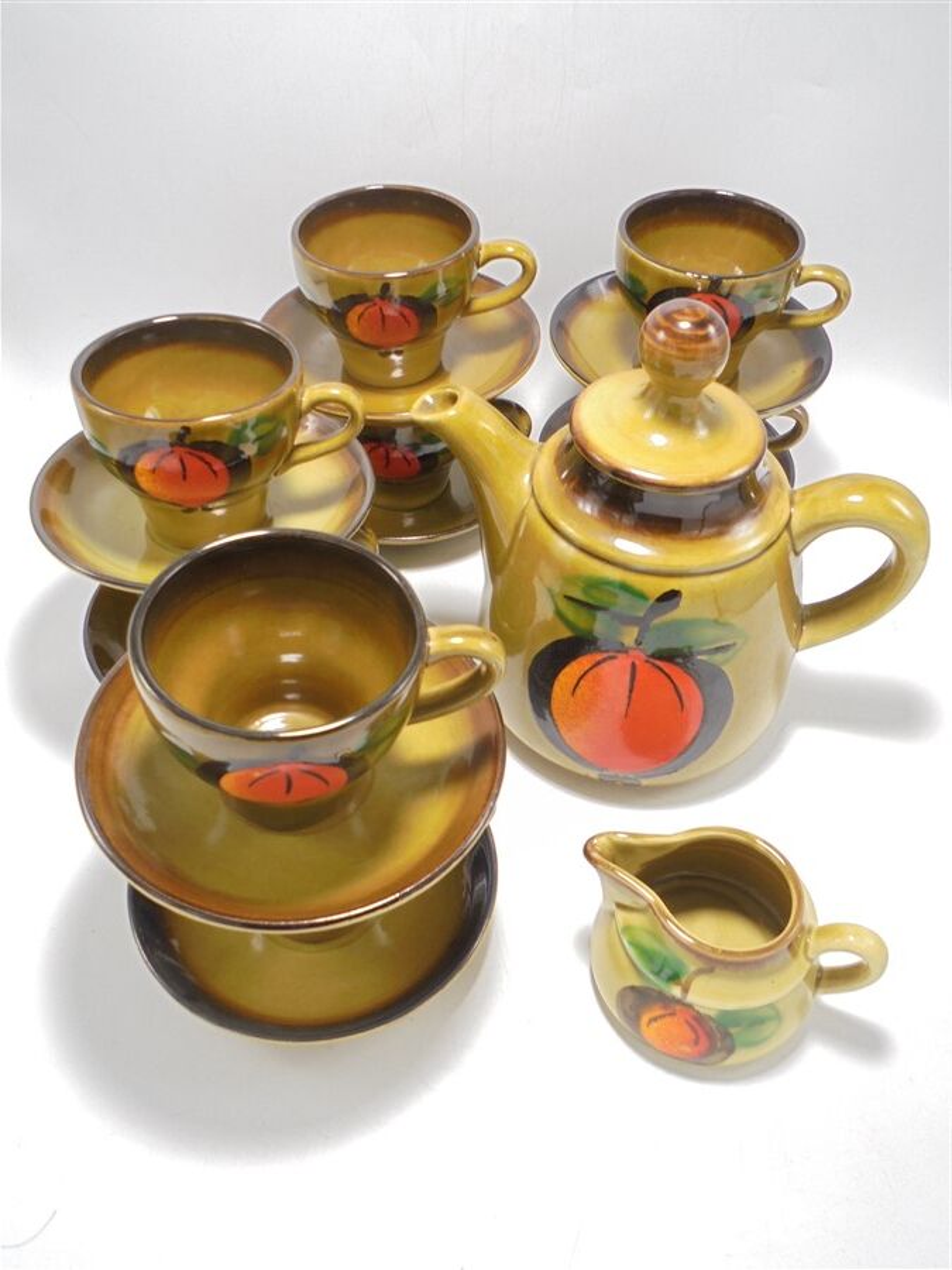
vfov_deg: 61.7
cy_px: 635
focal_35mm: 29
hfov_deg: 48.2
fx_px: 1063
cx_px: 476
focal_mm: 5.3
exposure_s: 1/30
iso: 100
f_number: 3.7
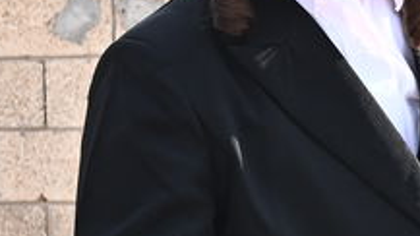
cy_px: -133
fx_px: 2862
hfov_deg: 8.4
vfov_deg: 4.7
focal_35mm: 257
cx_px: 412
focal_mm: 38
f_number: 9
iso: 160
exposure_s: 1/160
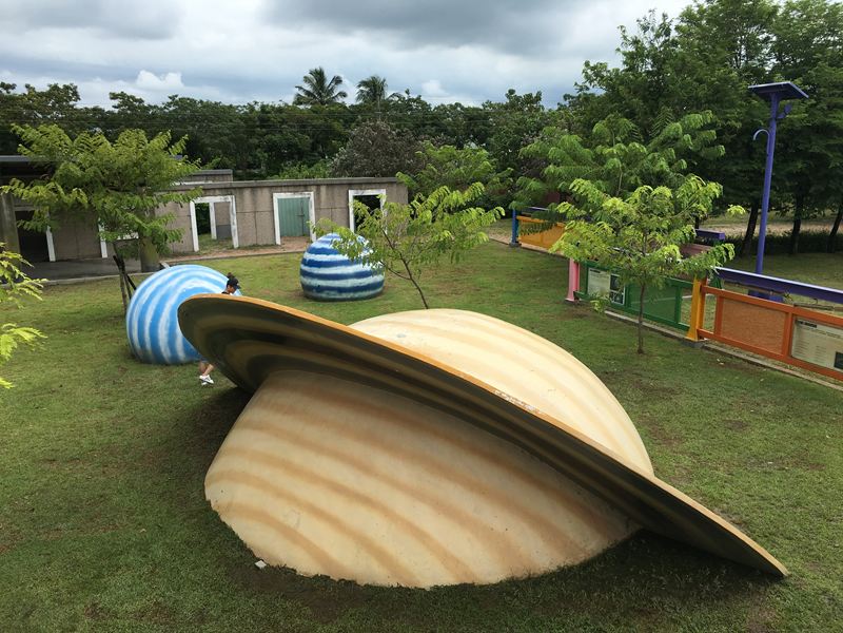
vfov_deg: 48.2
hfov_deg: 61.7
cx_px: 422
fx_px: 706
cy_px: 316
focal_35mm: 29
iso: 25
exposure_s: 1/1183
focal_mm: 4.15
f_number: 2.2
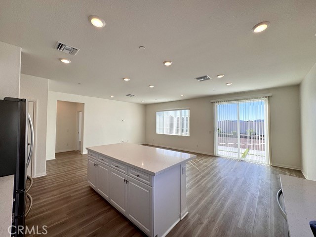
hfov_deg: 102.1
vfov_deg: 85.7
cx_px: 158
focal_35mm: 14
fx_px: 128
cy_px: 118
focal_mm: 2.22
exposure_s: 1/352
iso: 40
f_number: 2.2
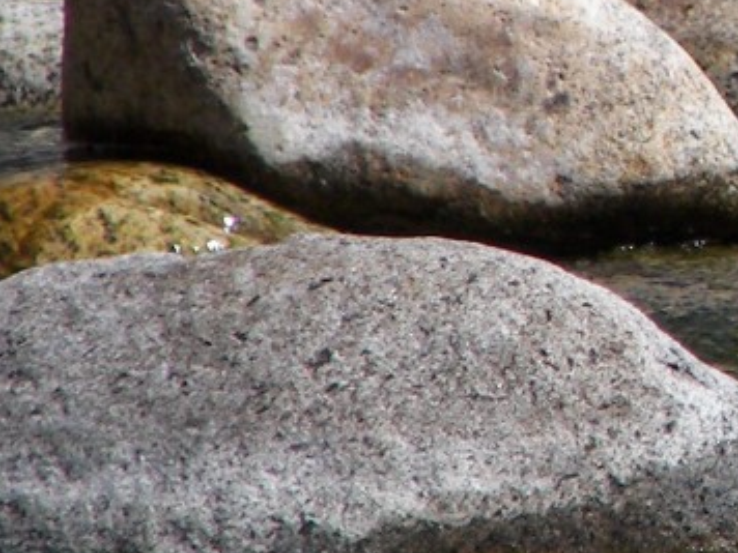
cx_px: 1292
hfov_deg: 1.1
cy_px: -184
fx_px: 37224
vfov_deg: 0.9
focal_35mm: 1746
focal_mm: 72
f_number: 5
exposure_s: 1/500
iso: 64
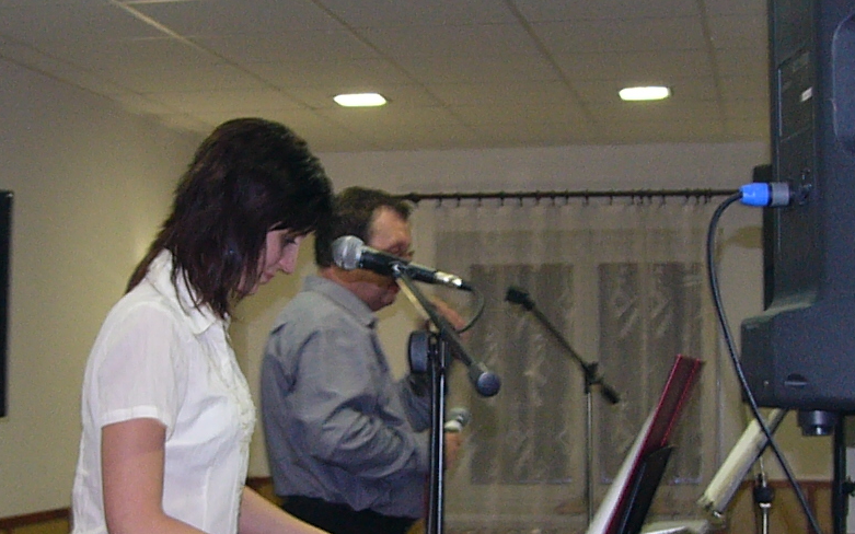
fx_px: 1771
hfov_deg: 27.1
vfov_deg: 17.1
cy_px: 381
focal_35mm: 76
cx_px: 379
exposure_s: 1/30
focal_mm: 4.6
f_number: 2.8
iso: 100
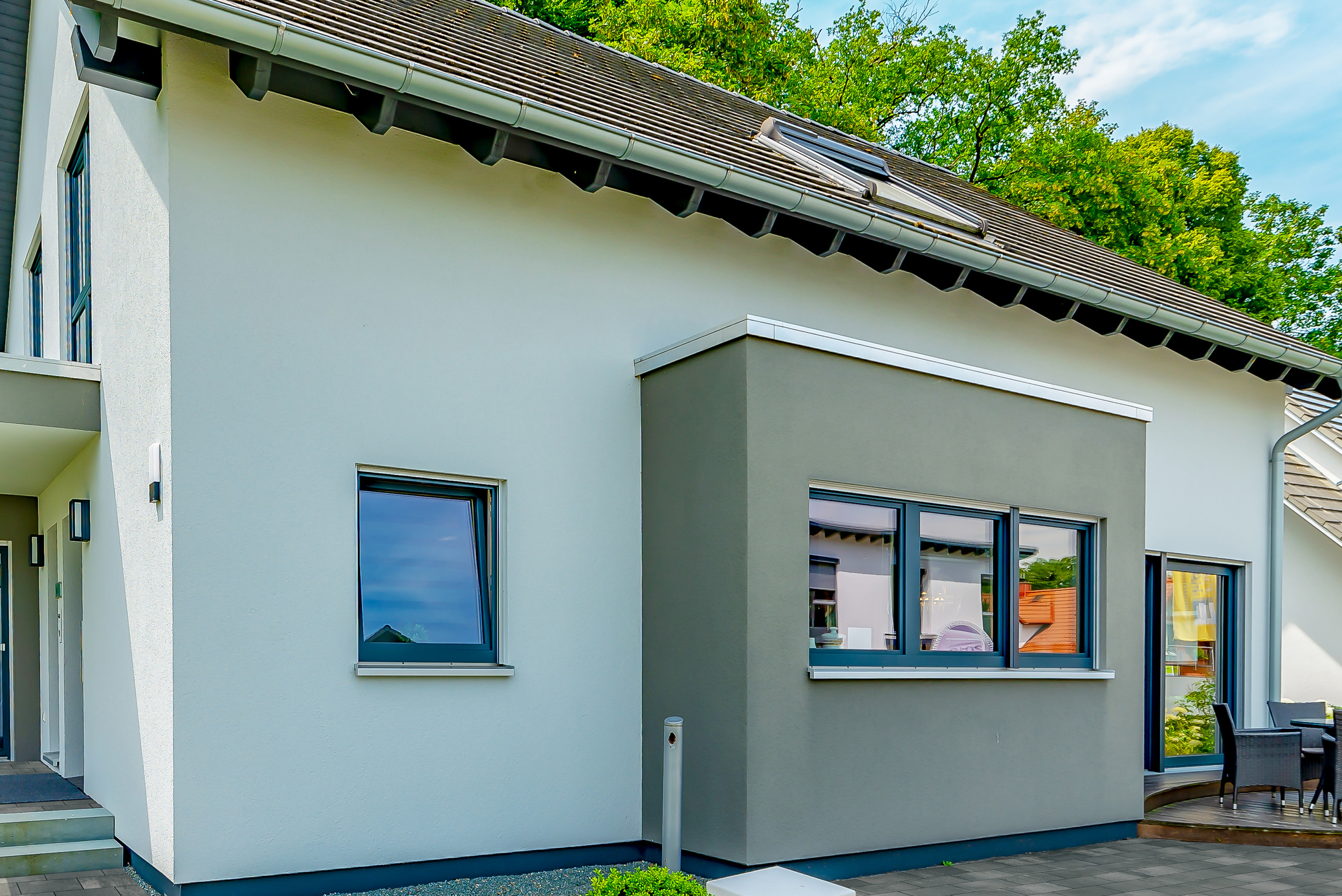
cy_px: 491
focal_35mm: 27
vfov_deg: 47.9
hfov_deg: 67.1
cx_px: 582
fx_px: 1007
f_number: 8
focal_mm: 14
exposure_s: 1/100
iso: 100
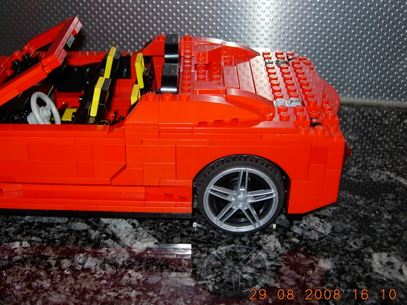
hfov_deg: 39.6
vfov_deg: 30.3
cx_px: 179
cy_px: 153
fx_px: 564
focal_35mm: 48
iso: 79
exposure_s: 1/64
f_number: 2.9
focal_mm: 8.5
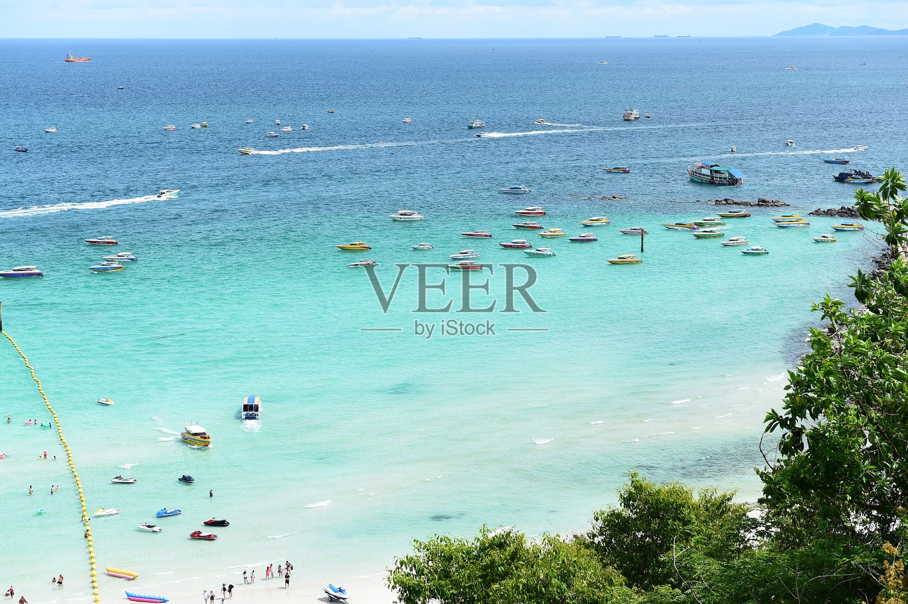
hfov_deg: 28.9
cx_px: 454
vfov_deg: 19.4
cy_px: 302
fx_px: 1765
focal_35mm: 70
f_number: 8
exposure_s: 1/250
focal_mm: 70
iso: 100
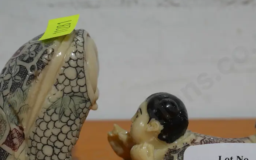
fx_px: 761
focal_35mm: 109
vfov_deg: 12.0
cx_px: 131
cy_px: 136
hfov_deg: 19.1
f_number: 5.5
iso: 500
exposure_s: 1/80
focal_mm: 35
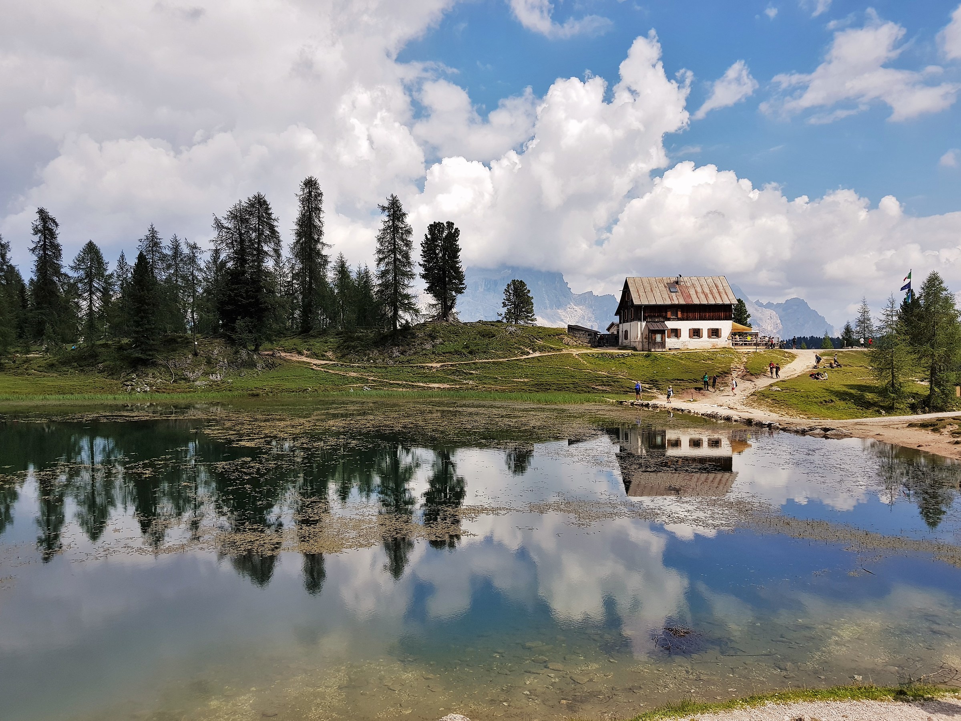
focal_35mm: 26
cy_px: 360
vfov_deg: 53.1
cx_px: 480
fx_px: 722
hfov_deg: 67.3
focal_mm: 4.2
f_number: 1.7
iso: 40
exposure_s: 1/2752
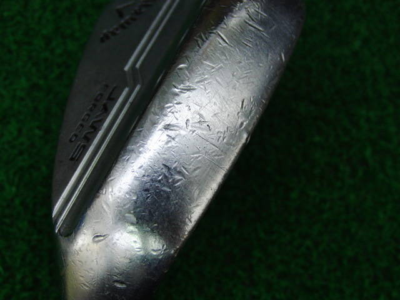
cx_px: 200
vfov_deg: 33.6
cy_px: 150
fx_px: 497
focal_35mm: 43
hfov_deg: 43.9
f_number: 3.7
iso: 160
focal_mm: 7.54
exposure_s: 1/80
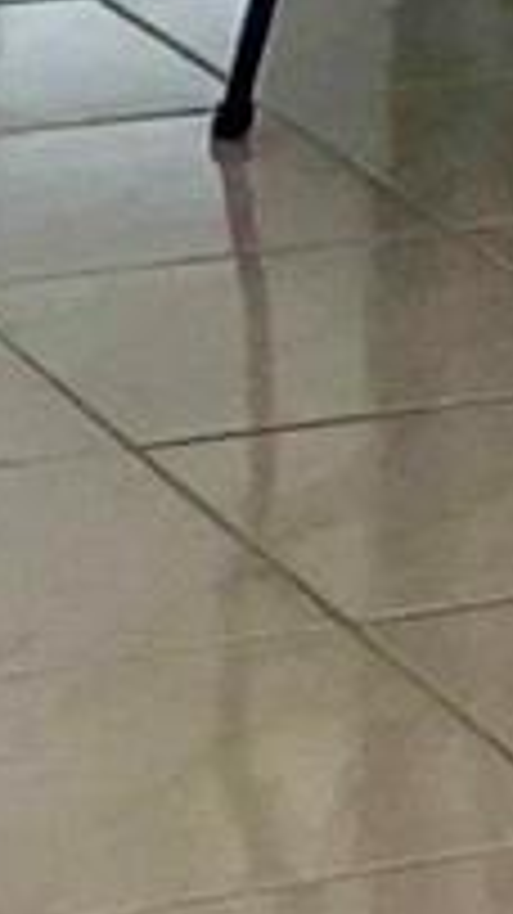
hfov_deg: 4.1
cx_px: 1557
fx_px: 6925
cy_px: -1639
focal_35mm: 286
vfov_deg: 6.9
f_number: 1.8
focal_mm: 4.25
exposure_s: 1/96
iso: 100
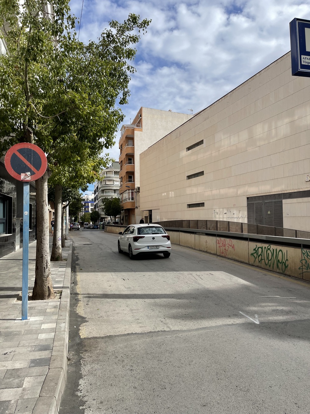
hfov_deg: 54.9
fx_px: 299
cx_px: 155
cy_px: 207
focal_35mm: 25
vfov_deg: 69.4
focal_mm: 5.1
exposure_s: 1/3448
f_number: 1.6
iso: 32
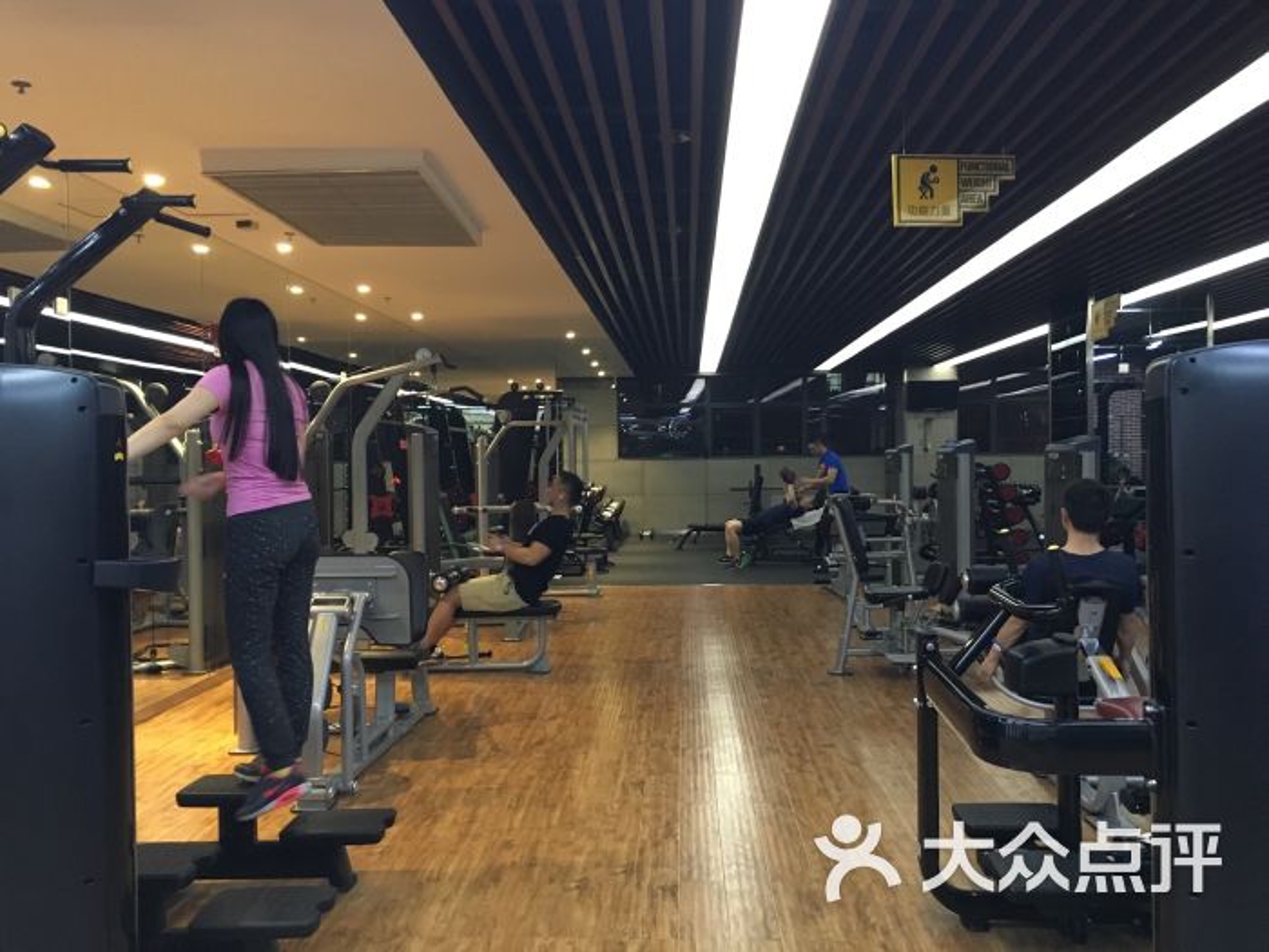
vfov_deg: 48.2
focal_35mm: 29
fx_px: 1063
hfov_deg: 61.7
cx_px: 634
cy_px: 476
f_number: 2.2
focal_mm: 4.15
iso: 200
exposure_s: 1/17
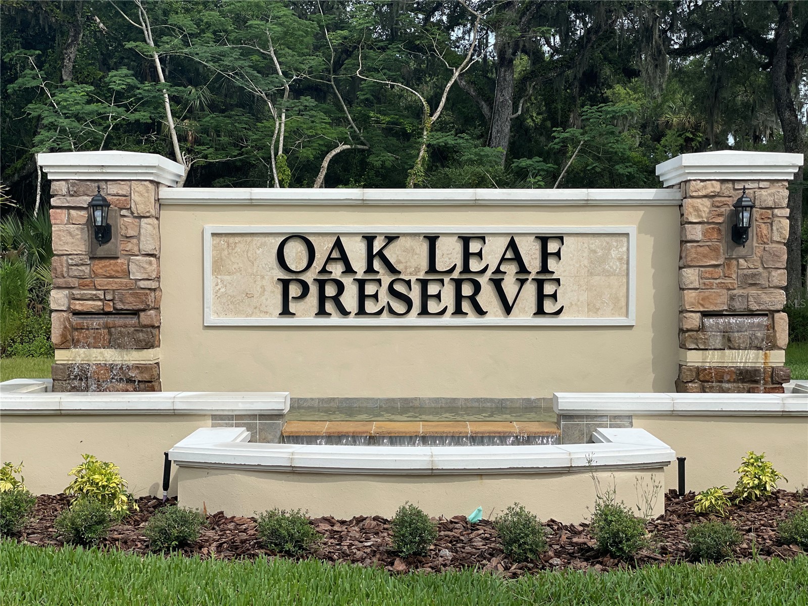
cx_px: 404
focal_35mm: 52
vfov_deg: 28.0
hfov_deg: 36.8
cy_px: 303
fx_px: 1214
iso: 25
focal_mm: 6
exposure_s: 1/1653
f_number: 2
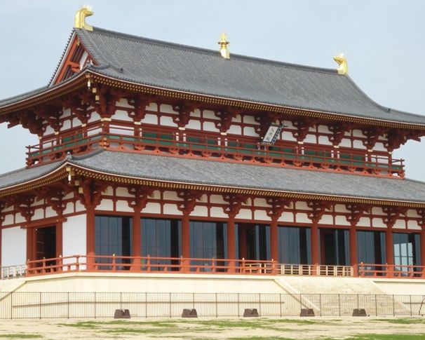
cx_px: 211
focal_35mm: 90
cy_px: 170
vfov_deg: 17.1
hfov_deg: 21.3
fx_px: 1132
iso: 100
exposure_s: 1/320
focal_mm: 15.3
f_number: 4.8
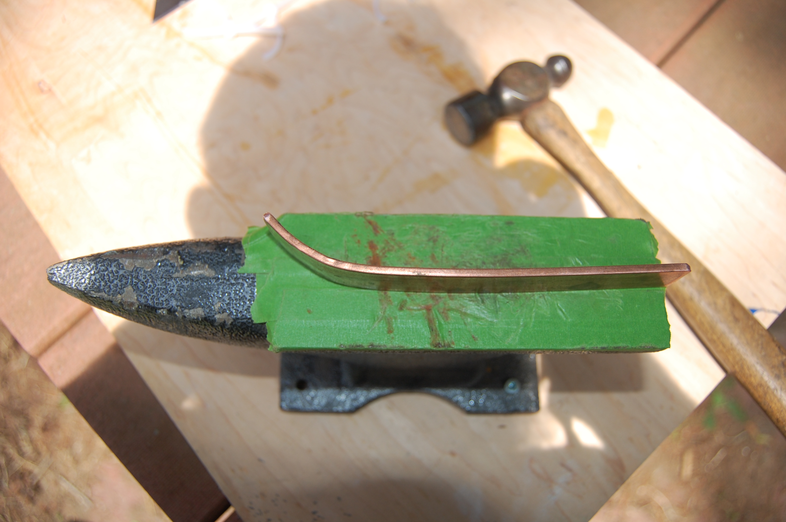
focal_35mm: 27
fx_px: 589
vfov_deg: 47.8
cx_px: 393
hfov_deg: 67.4
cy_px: 261
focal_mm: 18
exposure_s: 1/400
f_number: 3.5
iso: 200
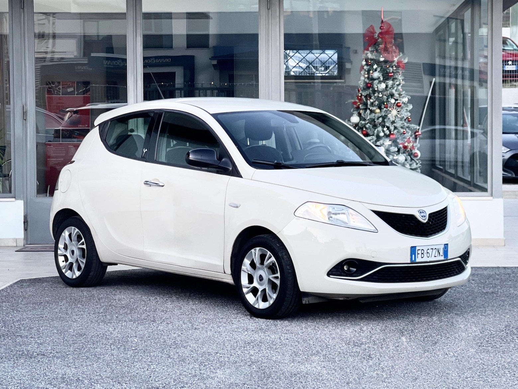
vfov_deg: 22.9
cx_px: 259
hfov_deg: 30.3
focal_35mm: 64
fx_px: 958
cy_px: 194
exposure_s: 1/121
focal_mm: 7.5
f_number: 2.2
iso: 80
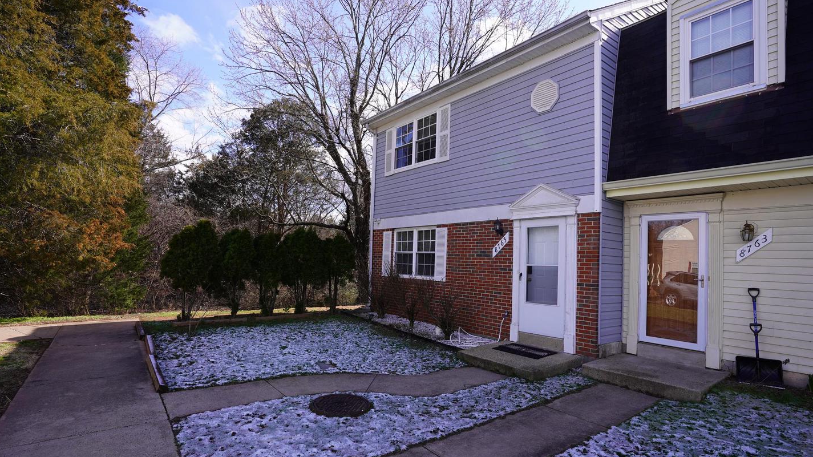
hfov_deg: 92.7
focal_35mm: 18
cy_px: 244
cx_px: 405
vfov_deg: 60.9
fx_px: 388
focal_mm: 17
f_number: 9
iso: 100
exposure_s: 1/100
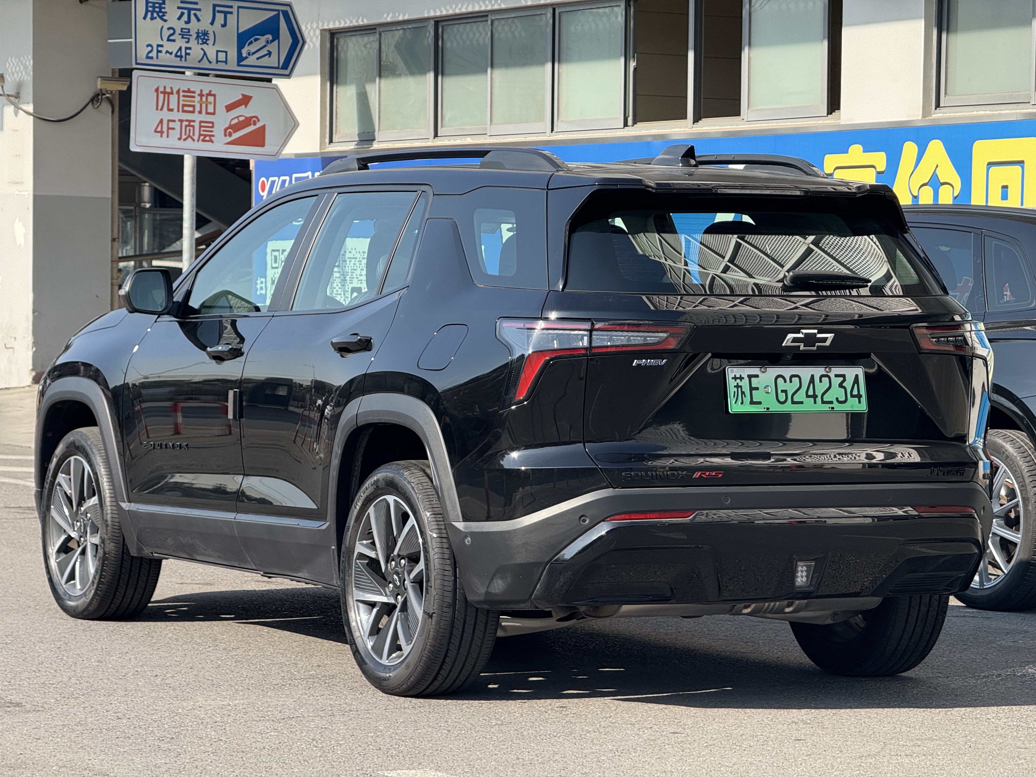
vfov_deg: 12.3
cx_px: 518
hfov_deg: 16.4
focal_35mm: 120
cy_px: 388
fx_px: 3591
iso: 64
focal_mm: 15.66
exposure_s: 1/820
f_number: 2.8
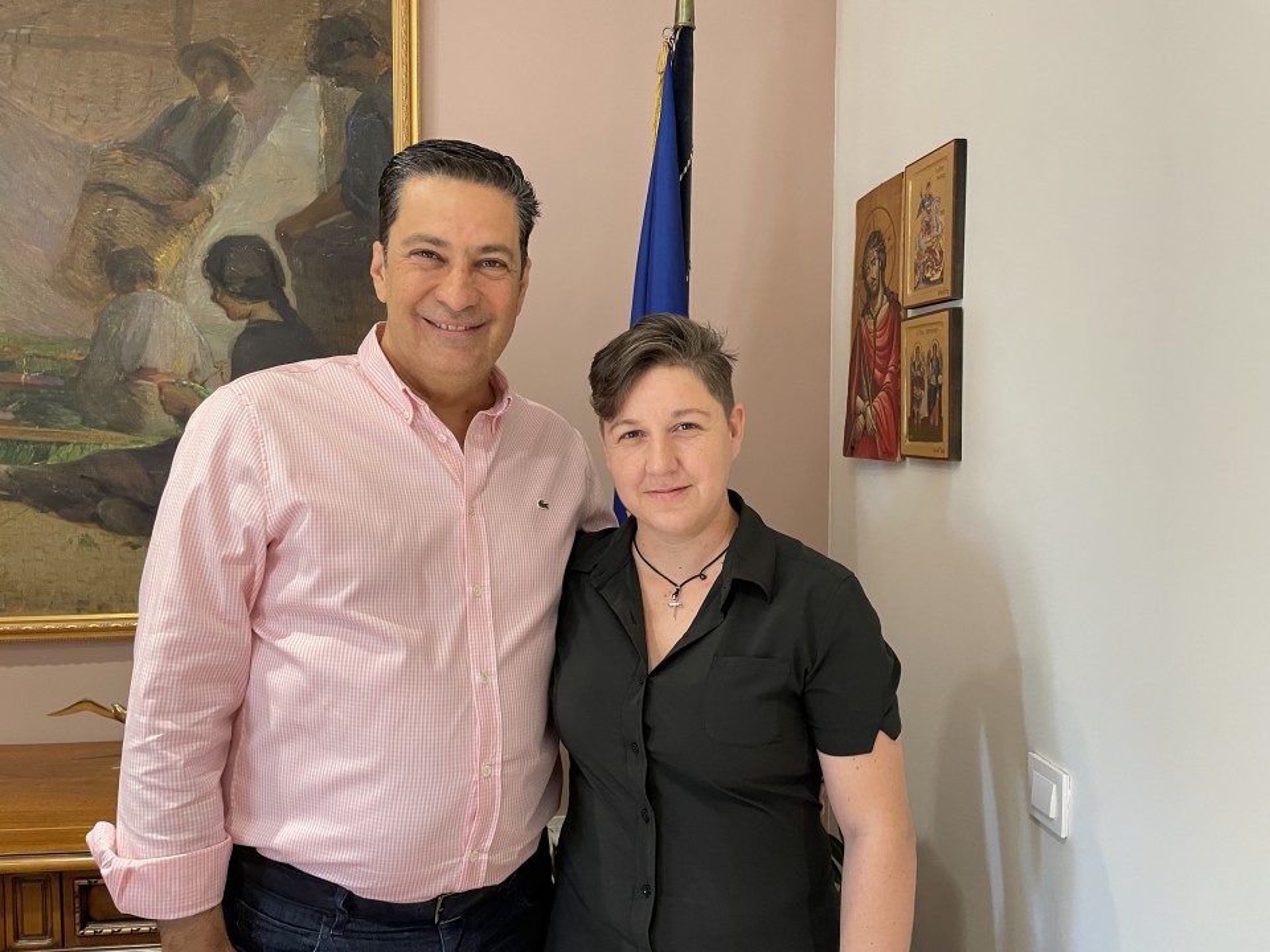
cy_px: 476
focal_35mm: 26
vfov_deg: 53.1
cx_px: 635
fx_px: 954
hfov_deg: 67.3
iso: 250
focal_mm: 4.2
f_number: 1.6
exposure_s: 1/41
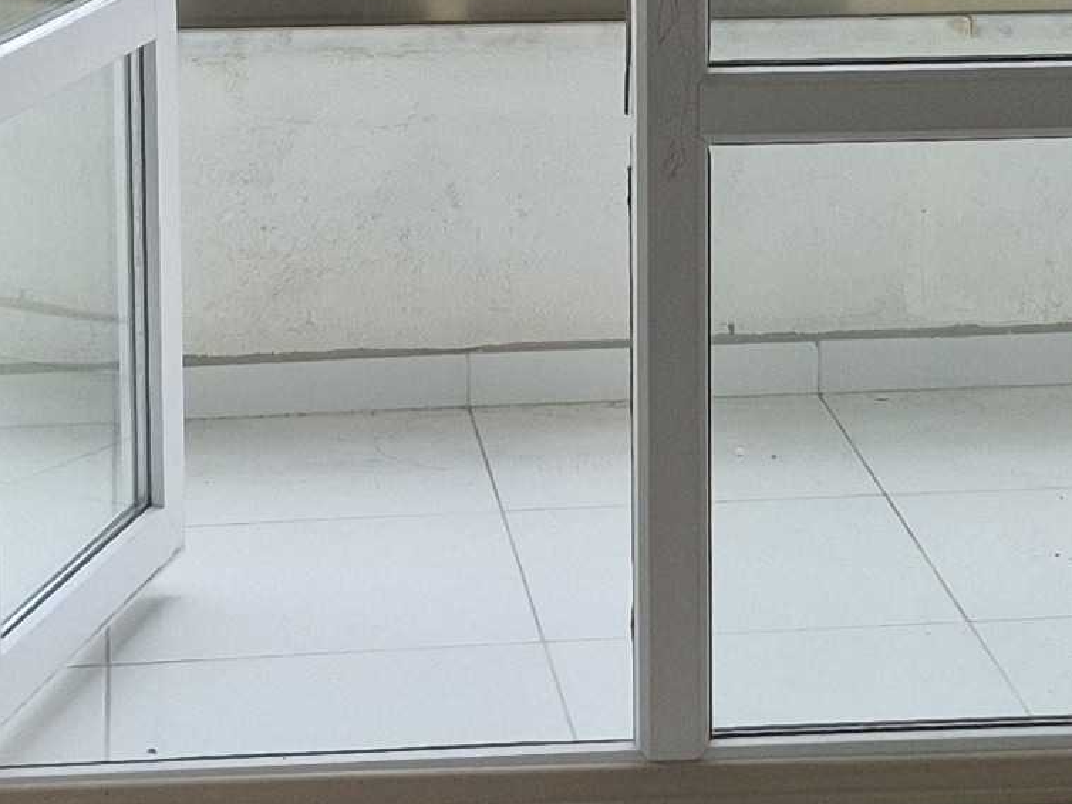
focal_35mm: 122
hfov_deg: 16.1
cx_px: 636
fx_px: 3779
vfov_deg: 12.0
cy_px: 40
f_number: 1.8
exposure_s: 1/180
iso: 100
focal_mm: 5.4
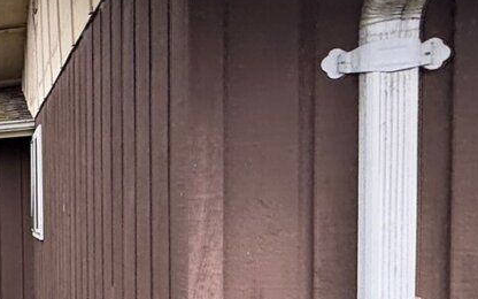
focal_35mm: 50
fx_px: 651
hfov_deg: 25.5
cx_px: -294
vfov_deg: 25.3
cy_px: 248
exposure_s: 1/308
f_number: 2.2
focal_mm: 2.22
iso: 64
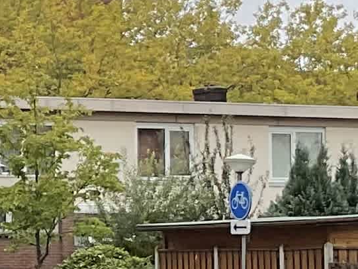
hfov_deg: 8.8
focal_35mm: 216
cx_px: -245
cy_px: 143
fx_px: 2234
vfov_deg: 6.9
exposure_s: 1/599
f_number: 1.8
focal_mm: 3
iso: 16
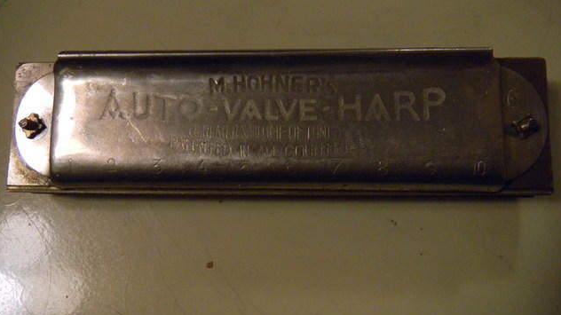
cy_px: 142
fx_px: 476
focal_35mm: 32
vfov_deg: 36.6
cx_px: 281
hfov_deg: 61.0
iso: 400
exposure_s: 1/37.2
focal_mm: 5.3
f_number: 3.9
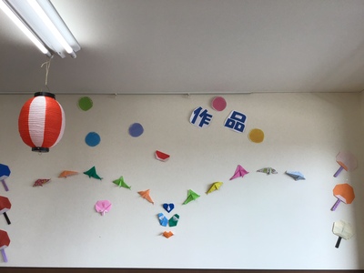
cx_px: 182
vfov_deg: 45.4
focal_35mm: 31
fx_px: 326
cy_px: 136
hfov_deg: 58.4
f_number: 2.4
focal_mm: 3.3
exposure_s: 1/120
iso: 40
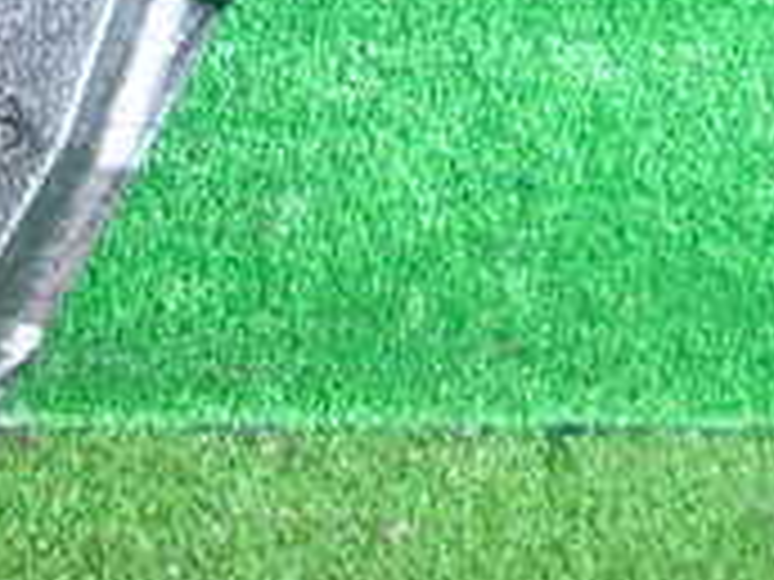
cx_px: -432
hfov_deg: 19.3
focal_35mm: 87
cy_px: 189
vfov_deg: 16.9
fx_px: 1945
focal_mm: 4.5
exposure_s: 1/40
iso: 200
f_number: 2
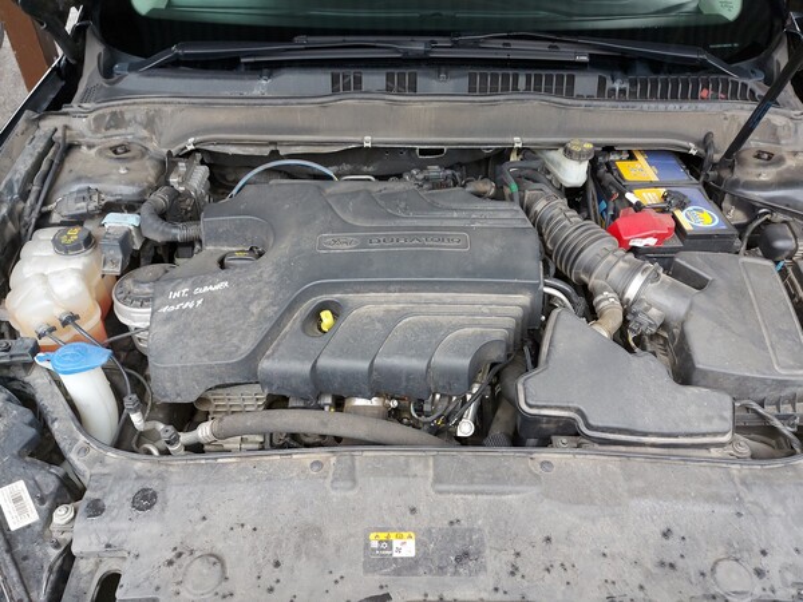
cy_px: 301
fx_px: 557
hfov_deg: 71.6
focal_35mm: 24
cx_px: 402
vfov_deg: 56.8
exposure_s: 1/50
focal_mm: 5.23
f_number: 1.8
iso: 160
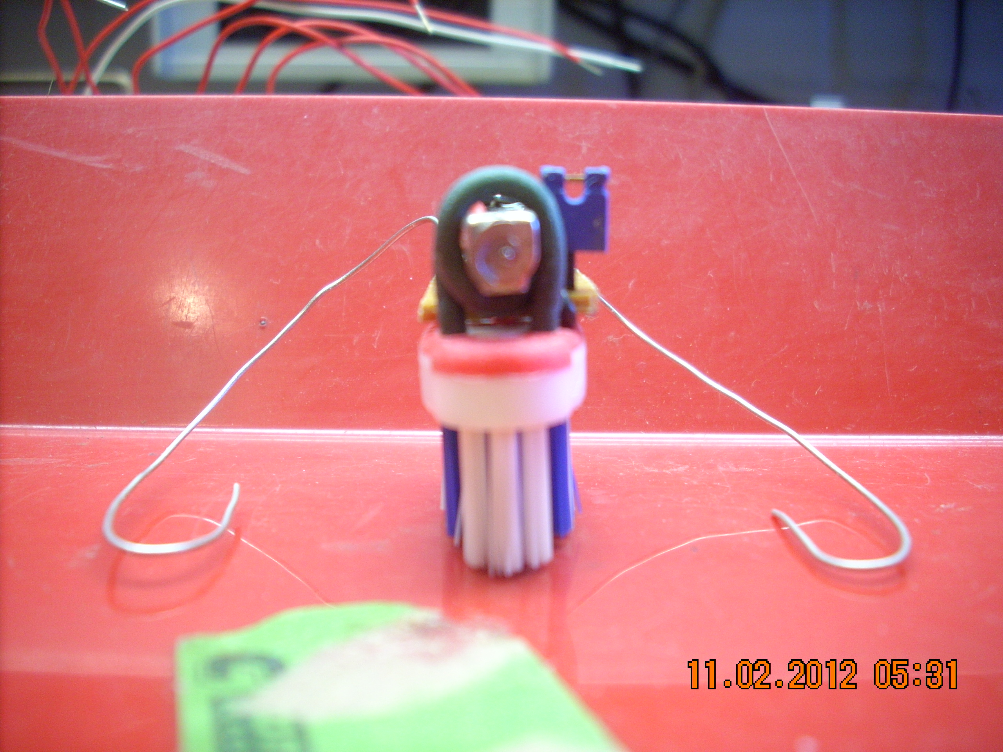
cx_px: 502
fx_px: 1072
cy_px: 376
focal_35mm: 37
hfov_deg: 50.1
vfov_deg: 38.7
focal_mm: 6.2
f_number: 2.8
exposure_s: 1/20.3
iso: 200
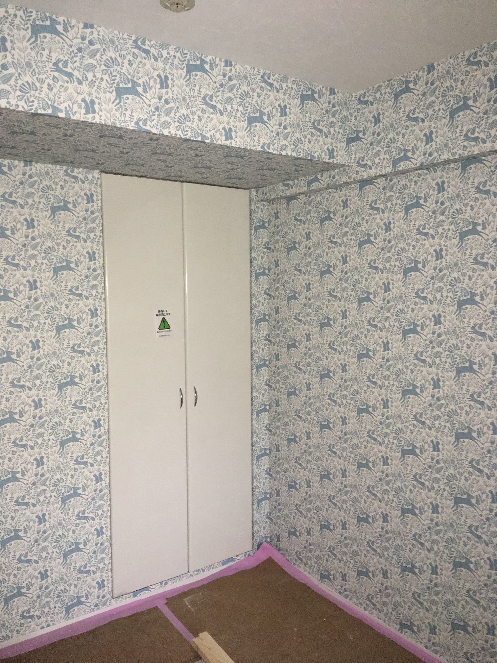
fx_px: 555
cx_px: 248
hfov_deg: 48.2
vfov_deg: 61.7
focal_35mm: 29
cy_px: 332
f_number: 2.2
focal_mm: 4.15
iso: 160
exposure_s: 1/16
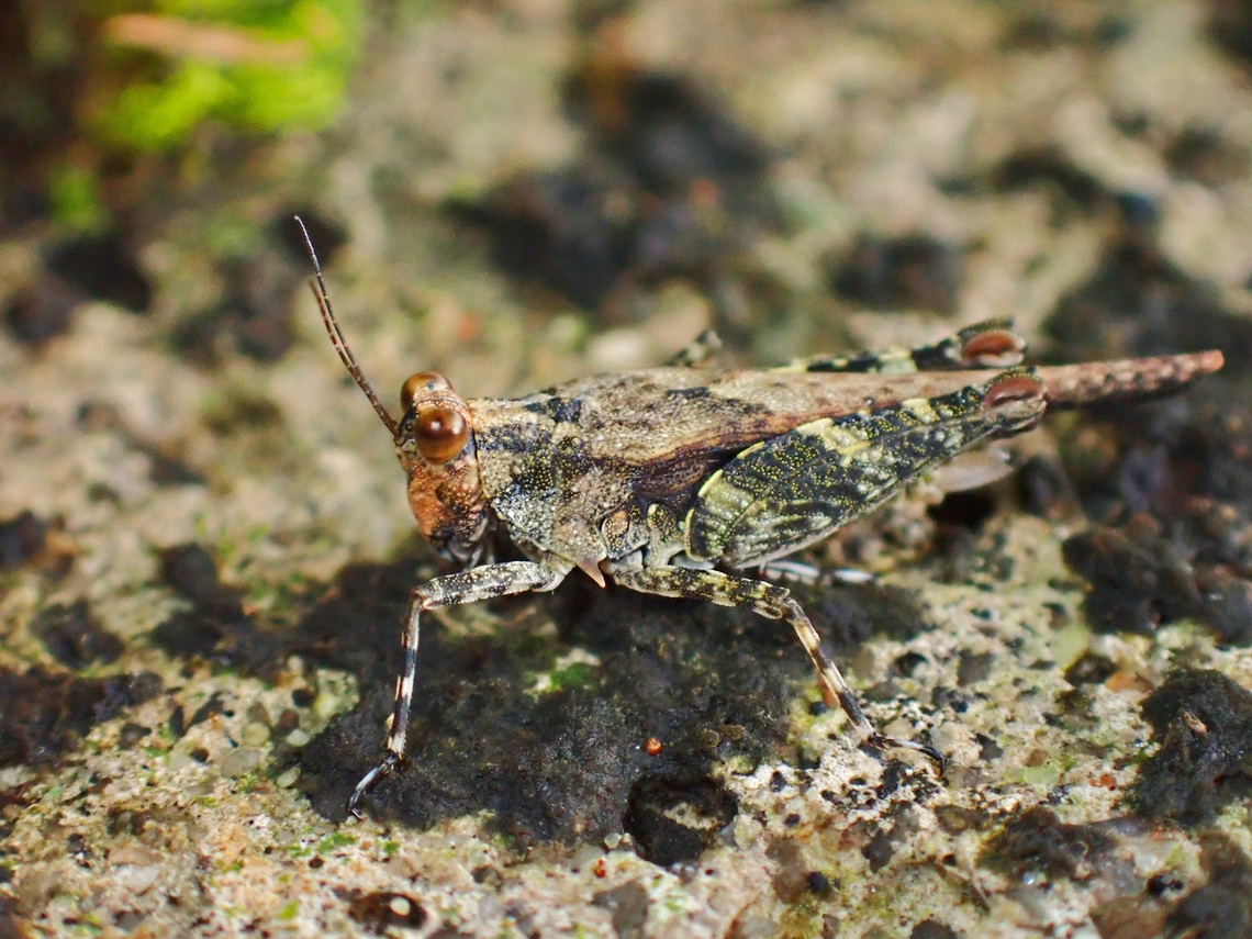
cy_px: 470
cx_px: 626
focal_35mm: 100
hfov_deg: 19.6
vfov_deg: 14.8
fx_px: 3617
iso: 800
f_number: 14
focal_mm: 18
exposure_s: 1/100
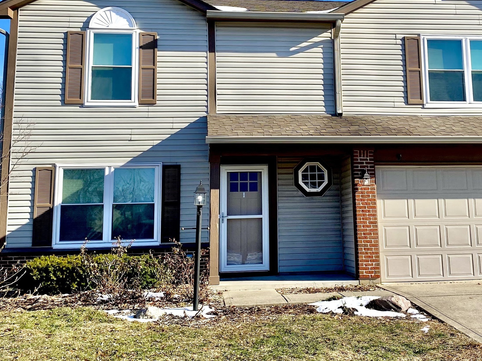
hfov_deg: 39.5
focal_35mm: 48
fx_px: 668
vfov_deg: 29.9
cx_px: 293
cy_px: 100
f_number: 1.8
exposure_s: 1/2268
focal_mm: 4.25
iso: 32
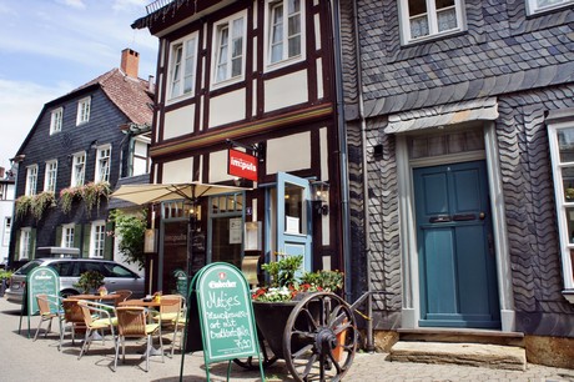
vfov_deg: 47.9
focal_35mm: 27
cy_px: 191
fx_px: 430
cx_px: 287
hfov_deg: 67.4
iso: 320
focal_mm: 18
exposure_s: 1/200
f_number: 11
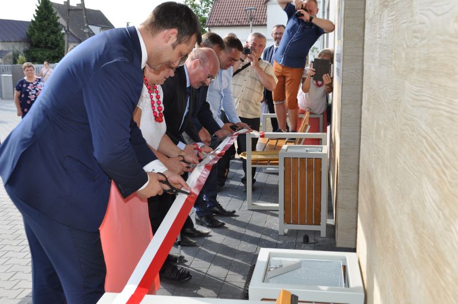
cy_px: 152
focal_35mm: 42
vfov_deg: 31.8
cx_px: 229
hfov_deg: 46.5
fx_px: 534
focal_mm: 28
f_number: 6.7
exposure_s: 1/200
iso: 200
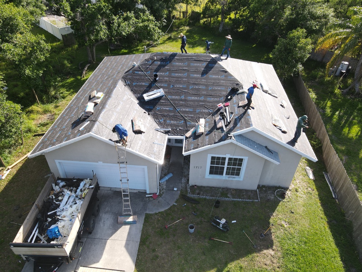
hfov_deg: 71.6
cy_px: 136
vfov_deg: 56.8
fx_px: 251
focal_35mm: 24
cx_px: 181
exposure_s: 1/180
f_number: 2.8
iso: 100
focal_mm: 4.5
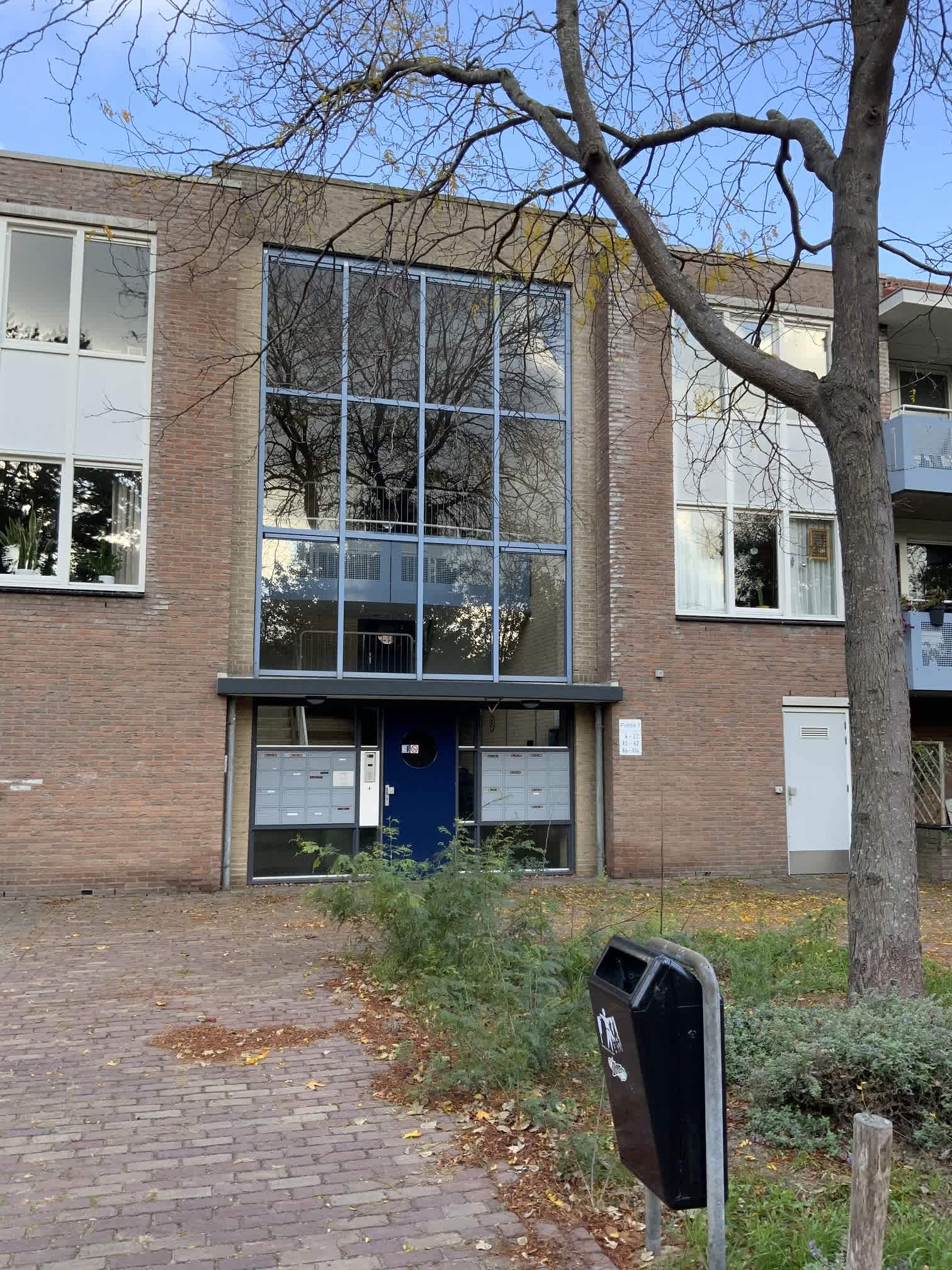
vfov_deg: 61.7
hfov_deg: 48.2
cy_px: 635
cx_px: 476
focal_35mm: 29
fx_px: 1063
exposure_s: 1/194
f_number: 1.8
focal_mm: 3
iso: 16
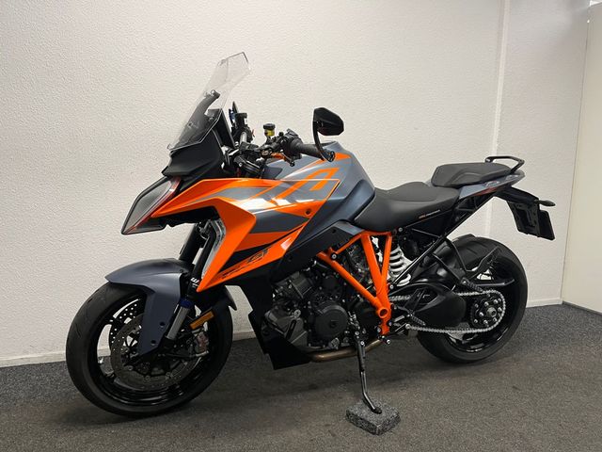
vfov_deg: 53.1
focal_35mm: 26
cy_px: 226
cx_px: 301
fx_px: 452
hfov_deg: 67.3
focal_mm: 5.1
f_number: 1.6
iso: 80
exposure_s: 1/50
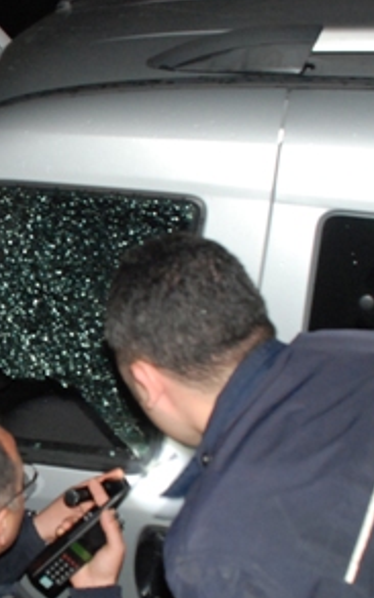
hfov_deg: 18.7
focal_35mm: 67
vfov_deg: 30.6
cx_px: -33
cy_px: 349
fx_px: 1093
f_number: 5
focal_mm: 20
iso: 1000
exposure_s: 1/60
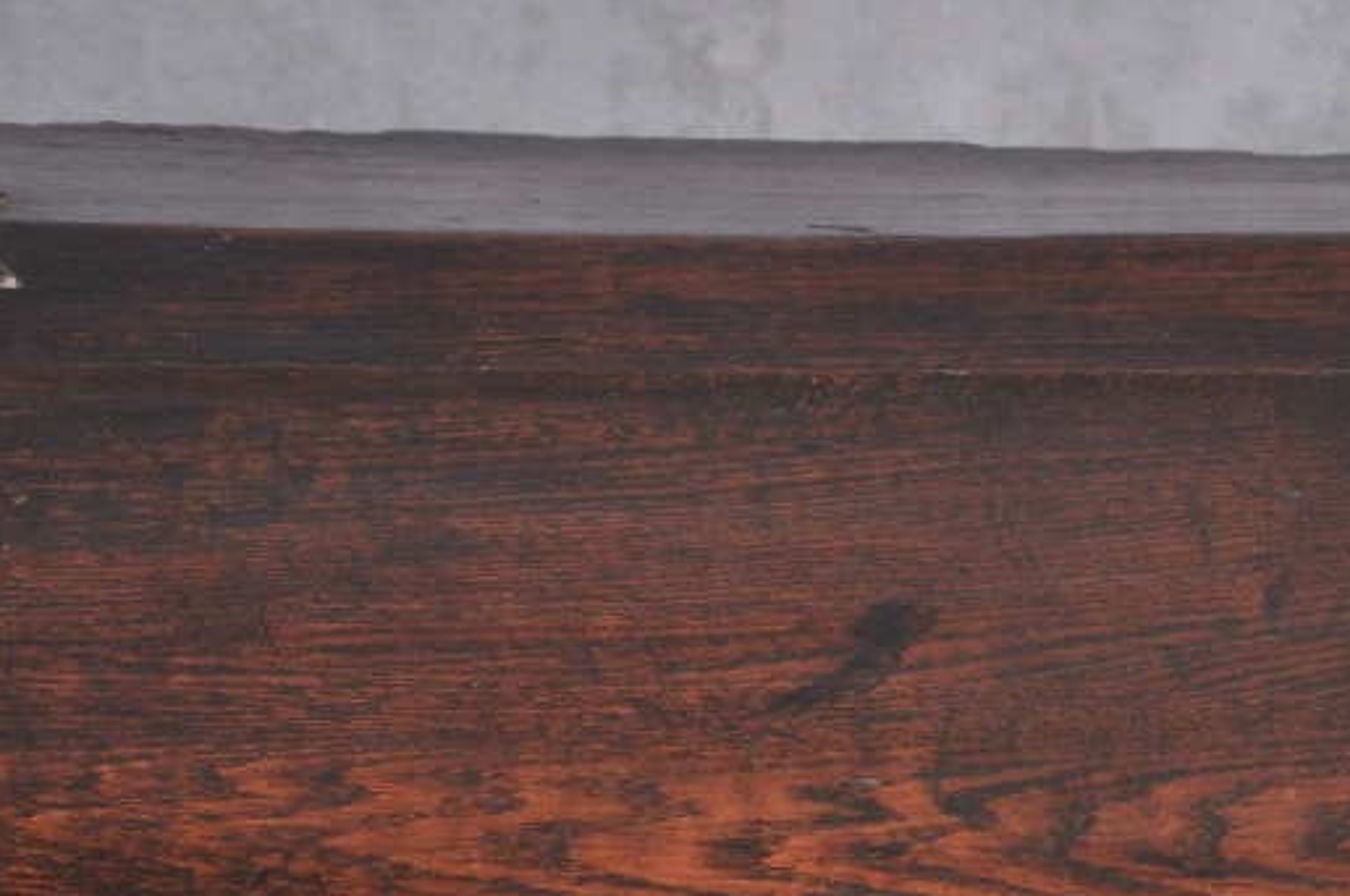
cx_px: 980
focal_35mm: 457
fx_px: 17116
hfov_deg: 4.5
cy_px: 865
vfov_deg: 3.0
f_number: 5.6
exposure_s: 1/100
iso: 800
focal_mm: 98
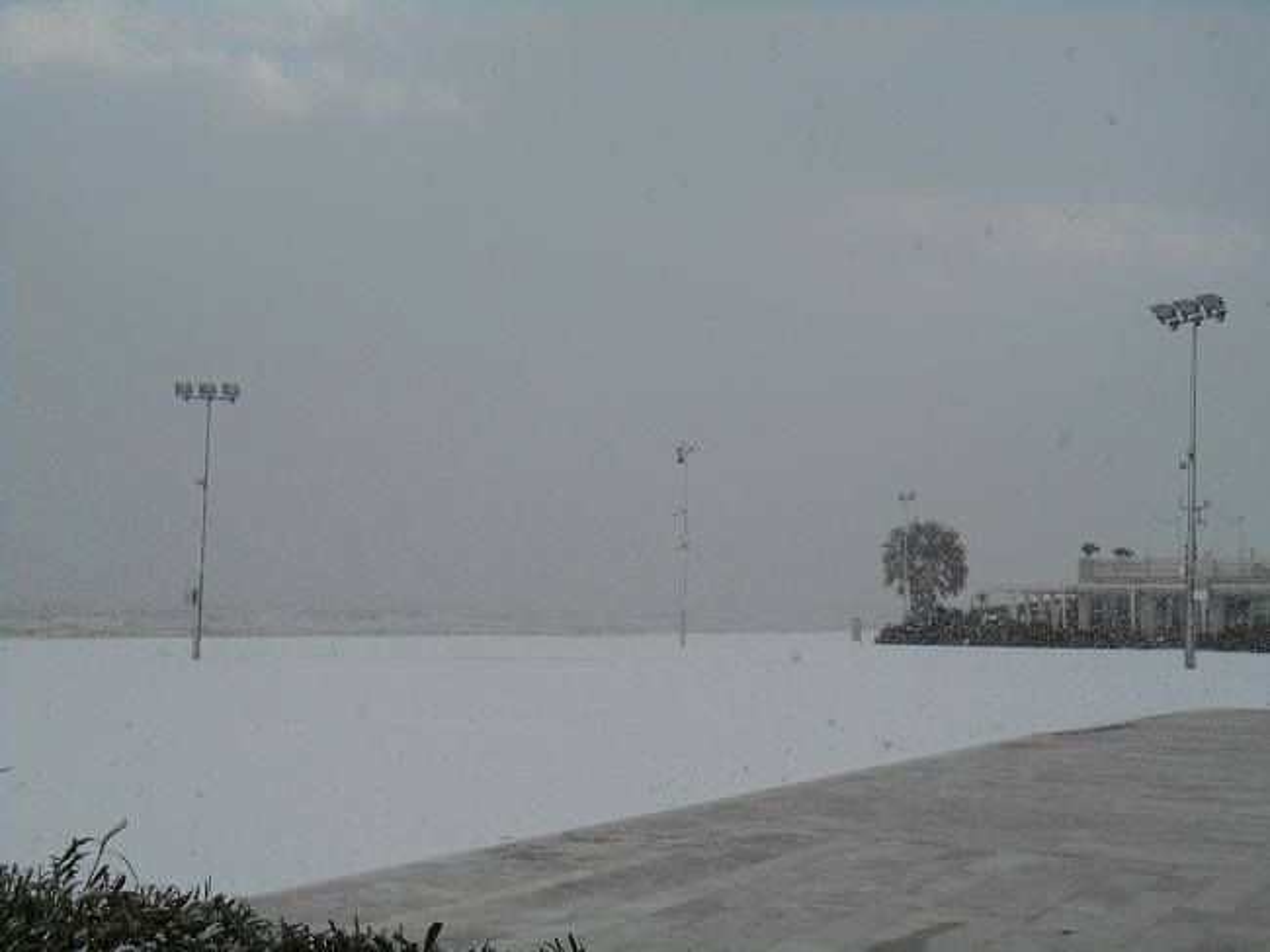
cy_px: 476
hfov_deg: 41.3
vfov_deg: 31.5
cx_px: 635
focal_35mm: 46
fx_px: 1687
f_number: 4
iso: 80
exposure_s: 1/500
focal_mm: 8.3
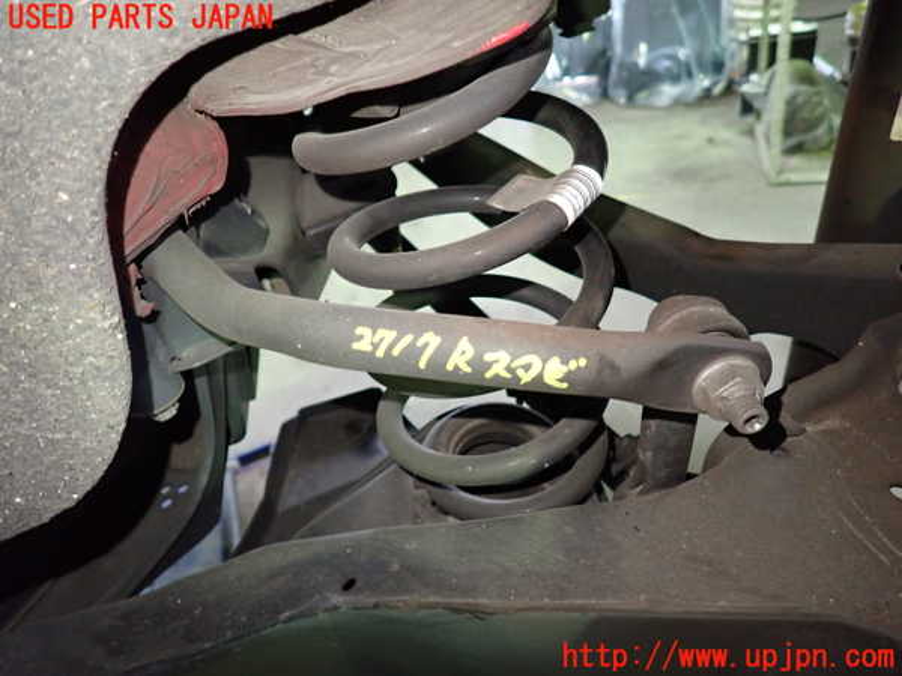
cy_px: 338
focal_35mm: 25
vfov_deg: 54.9
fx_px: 651
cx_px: 451
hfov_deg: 69.4
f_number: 2
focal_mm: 4.5
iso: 640
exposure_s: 1/30
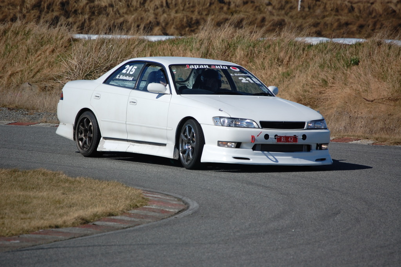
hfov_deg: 6.9
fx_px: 3338
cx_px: 200
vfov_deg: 4.6
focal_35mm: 300
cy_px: 134
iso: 200
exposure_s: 1/1600
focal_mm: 200
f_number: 5.6
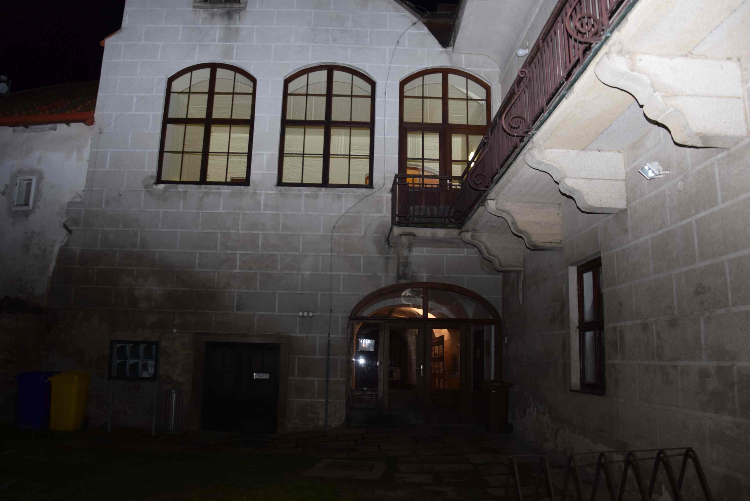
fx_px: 563
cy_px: 250
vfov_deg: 48.0
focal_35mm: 27
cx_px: 375
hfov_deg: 67.3
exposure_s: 1/100
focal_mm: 18
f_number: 3.5
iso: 400
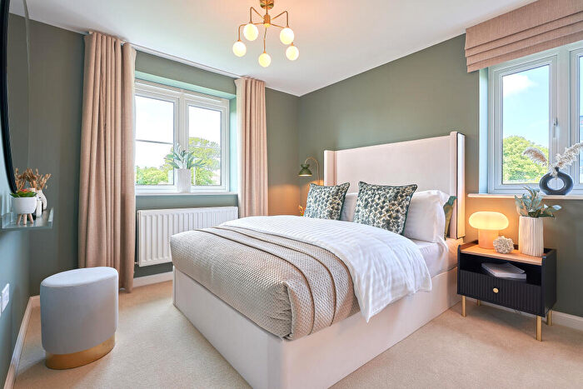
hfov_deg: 93.6
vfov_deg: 70.8
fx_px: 274
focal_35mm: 17
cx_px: 292
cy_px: 194
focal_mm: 16.9
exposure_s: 1/5
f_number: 10
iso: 100
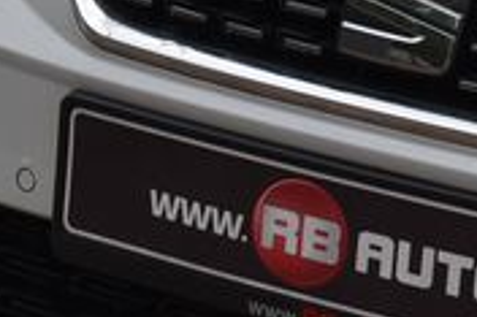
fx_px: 3548
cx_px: 1019
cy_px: -141
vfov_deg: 5.1
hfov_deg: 7.3
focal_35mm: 268
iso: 500
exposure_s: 1/320
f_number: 9
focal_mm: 46
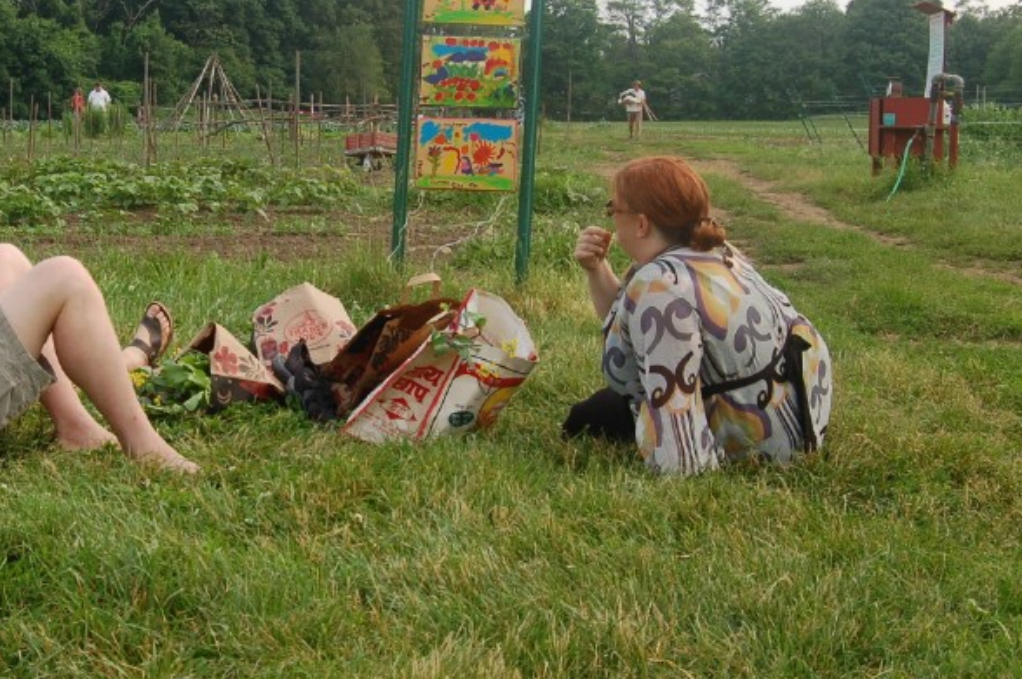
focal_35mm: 68
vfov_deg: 19.9
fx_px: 1928
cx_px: 296
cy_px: 221
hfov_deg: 29.4
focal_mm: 26
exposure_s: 1/200
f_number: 7.1
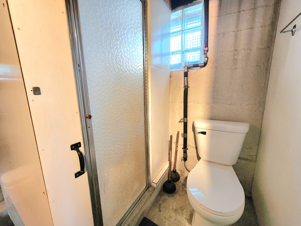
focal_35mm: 13
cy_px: 113
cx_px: 150
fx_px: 113
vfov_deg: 89.9
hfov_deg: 106.2
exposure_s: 1/40
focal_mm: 2.2
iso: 320
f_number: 2.2
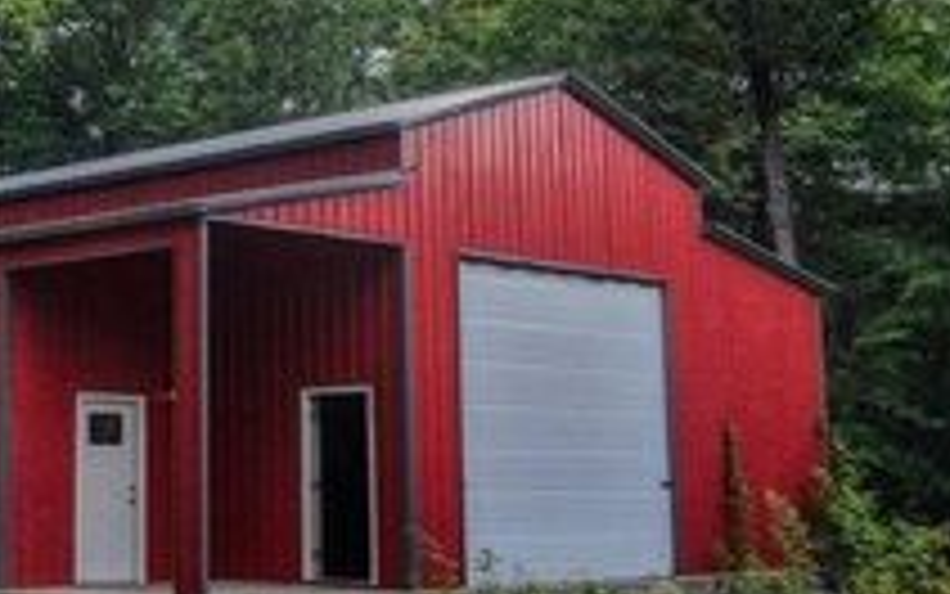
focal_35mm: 73
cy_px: 169
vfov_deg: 17.8
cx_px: 108
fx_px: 1891
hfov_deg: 27.3
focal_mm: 5
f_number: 3
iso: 100
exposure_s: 1/1250
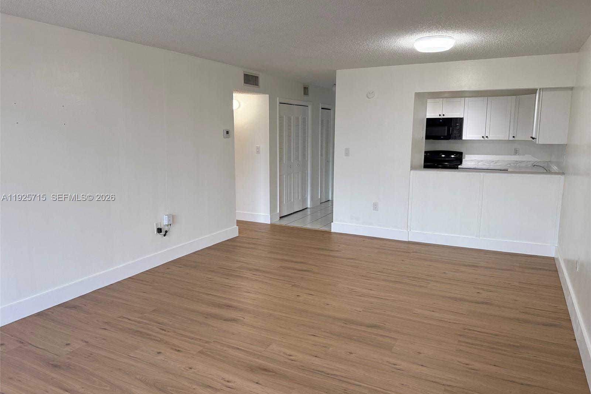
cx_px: 296
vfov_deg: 51.3
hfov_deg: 71.5
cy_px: 198
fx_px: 410
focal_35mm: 25
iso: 200
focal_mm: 6.76
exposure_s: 1/176
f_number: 1.78
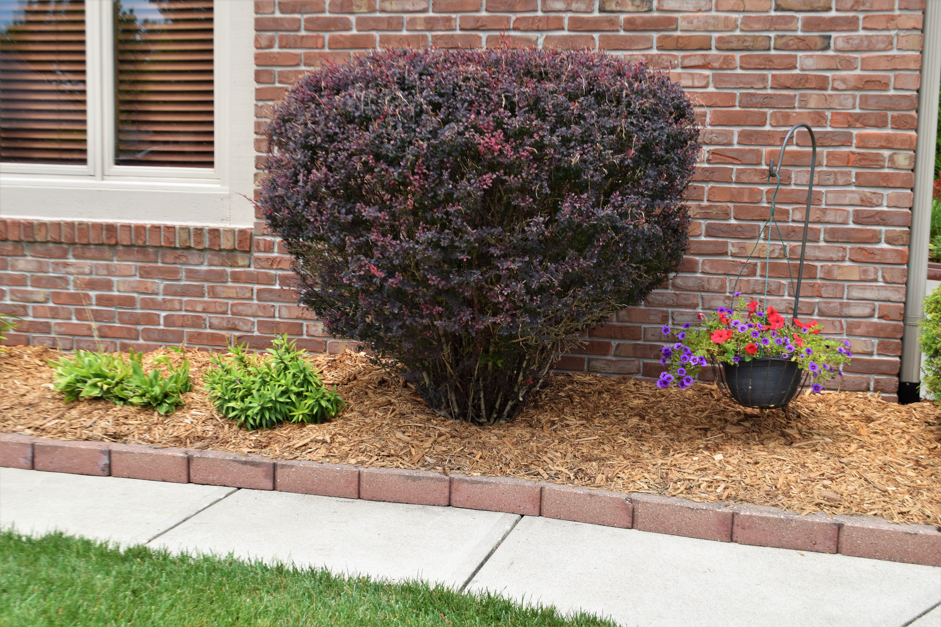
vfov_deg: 28.1
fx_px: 1255
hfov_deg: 41.1
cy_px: 314
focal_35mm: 48
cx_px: 470
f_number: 8
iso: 200
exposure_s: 1/320
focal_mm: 32
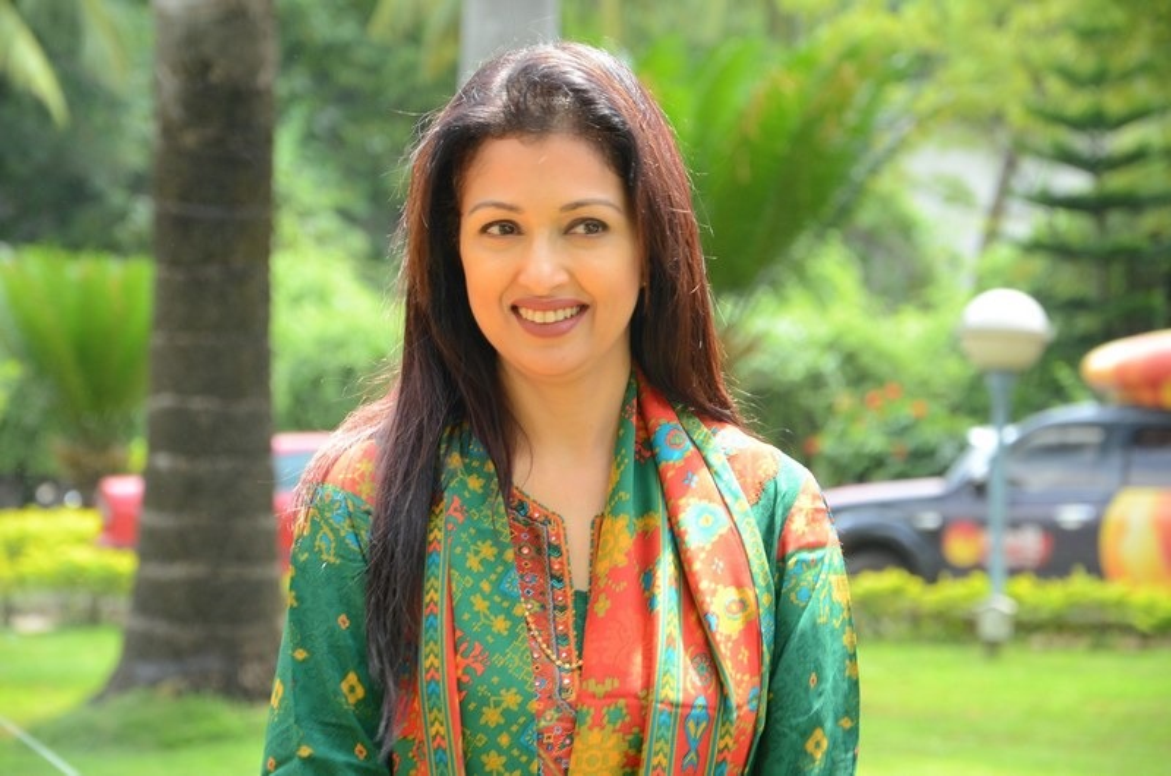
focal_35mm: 158
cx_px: 586
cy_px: 388
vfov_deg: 8.7
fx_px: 5113
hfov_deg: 13.1
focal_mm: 105
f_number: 5.6
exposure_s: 1/125
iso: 400
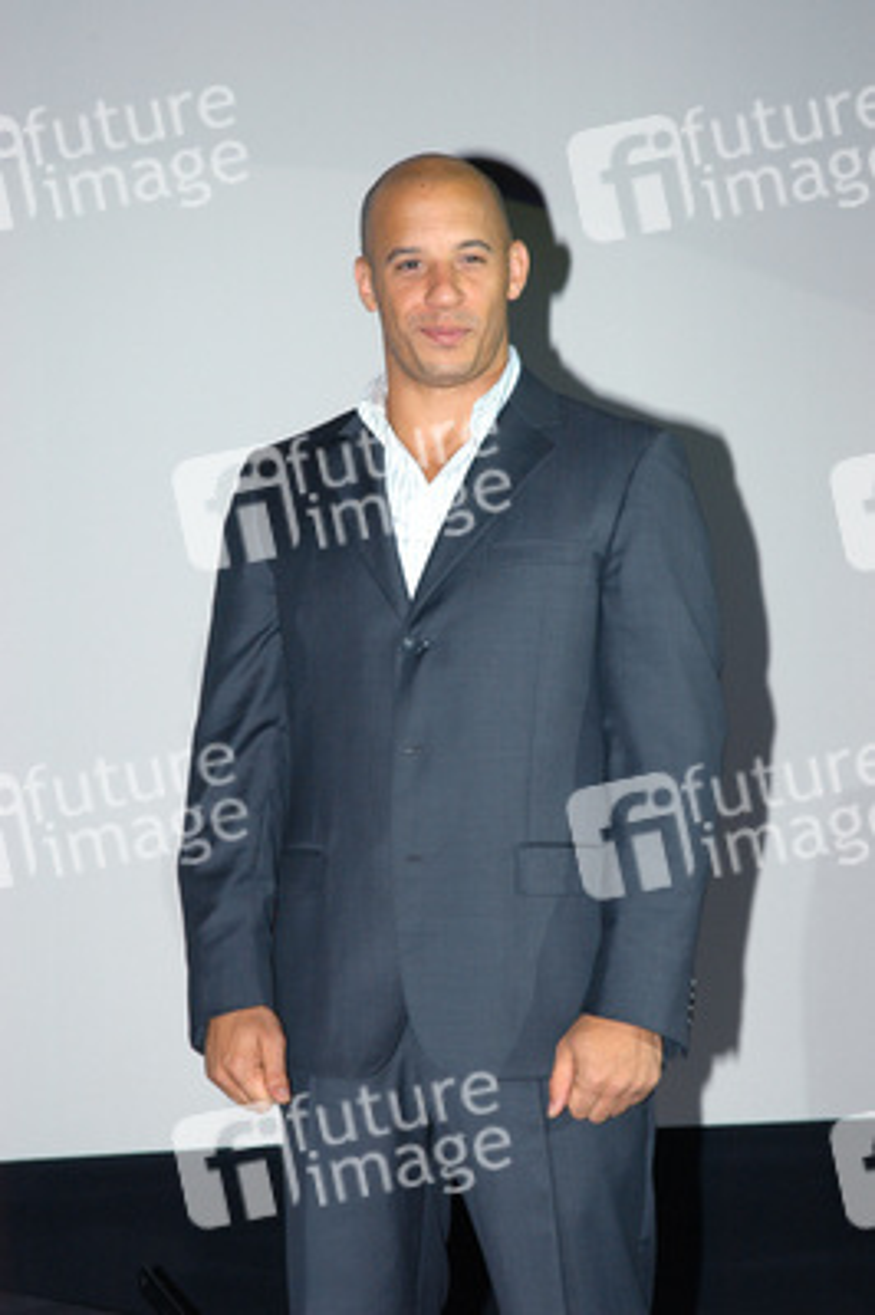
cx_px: 438
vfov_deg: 16.1
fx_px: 4656
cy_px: 658
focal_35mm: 128
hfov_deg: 10.7
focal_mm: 85
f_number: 5.6
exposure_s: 1/160
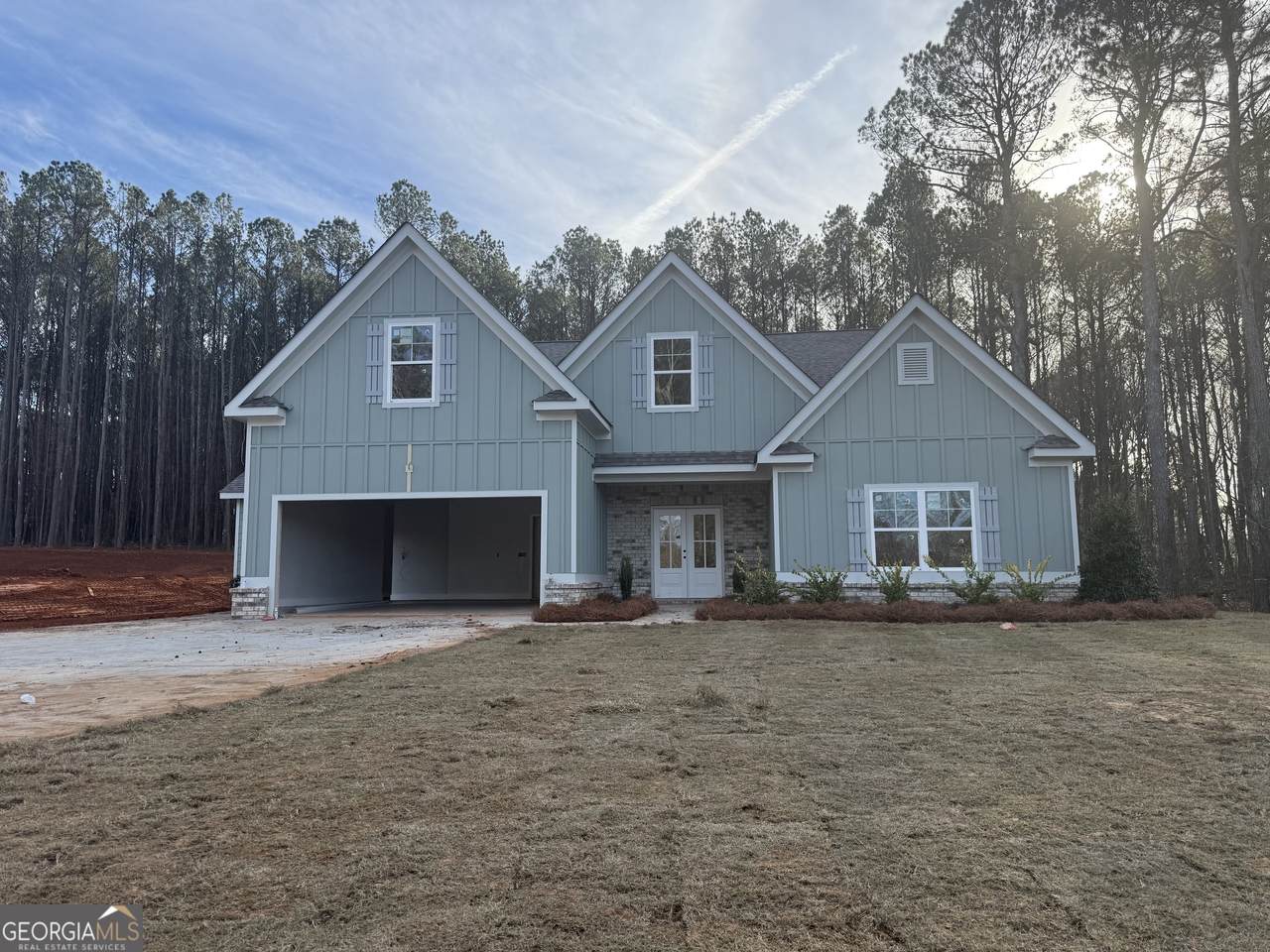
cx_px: 635
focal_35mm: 24
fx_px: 881
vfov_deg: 56.8
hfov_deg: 71.6
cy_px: 476
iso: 100
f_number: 1.78
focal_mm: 6.76
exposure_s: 1/2525
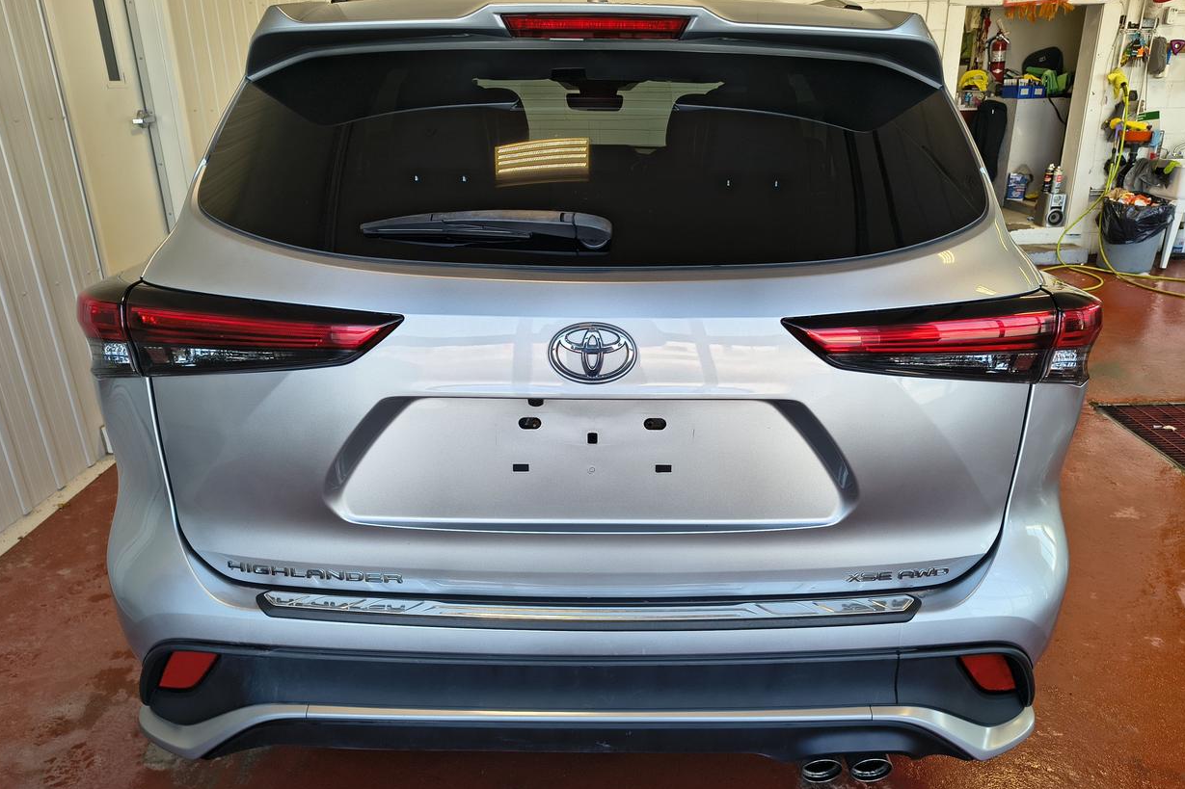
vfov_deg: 49.5
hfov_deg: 69.4
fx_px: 856
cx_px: 595
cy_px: 414
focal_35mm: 26
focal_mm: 5.56
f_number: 1.8
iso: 100
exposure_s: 1/145
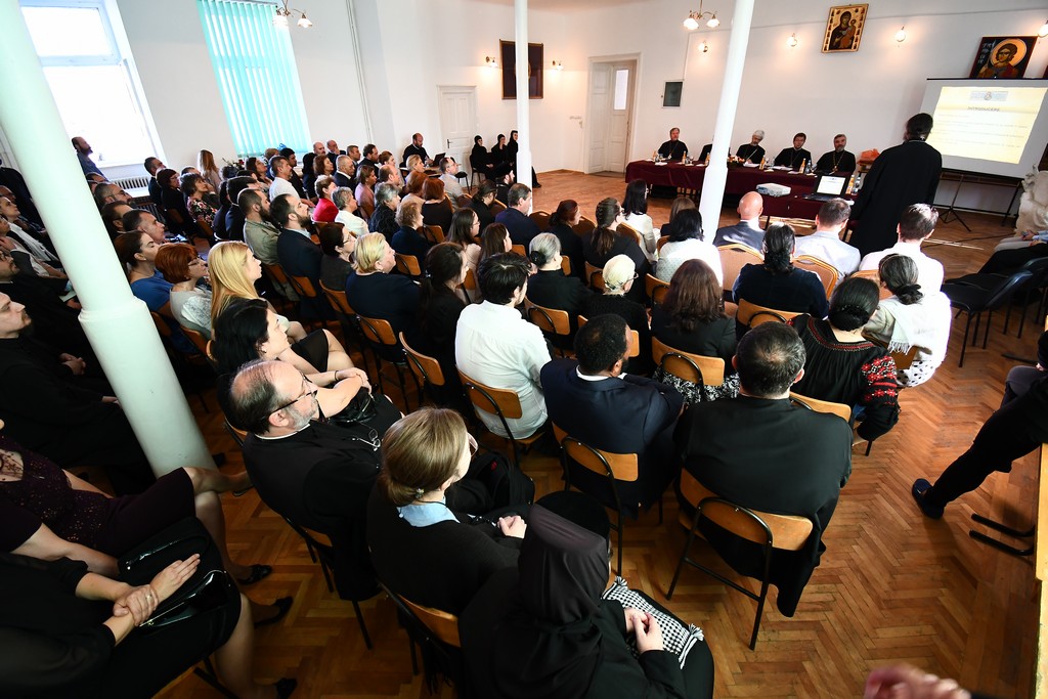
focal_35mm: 15
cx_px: 524
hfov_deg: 100.4
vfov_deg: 77.3
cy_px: 350
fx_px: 437
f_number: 4.5
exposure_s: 1/50
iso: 1000
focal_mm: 10
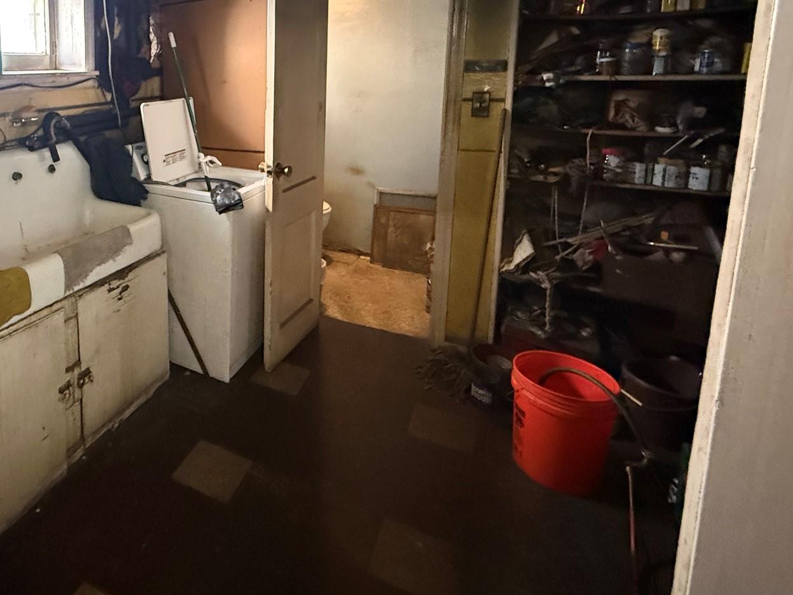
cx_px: 173
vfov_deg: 55.8
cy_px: 144
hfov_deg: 67.8
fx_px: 527
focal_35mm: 23
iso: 1250
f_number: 2.2
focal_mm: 2.22
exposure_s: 1/40
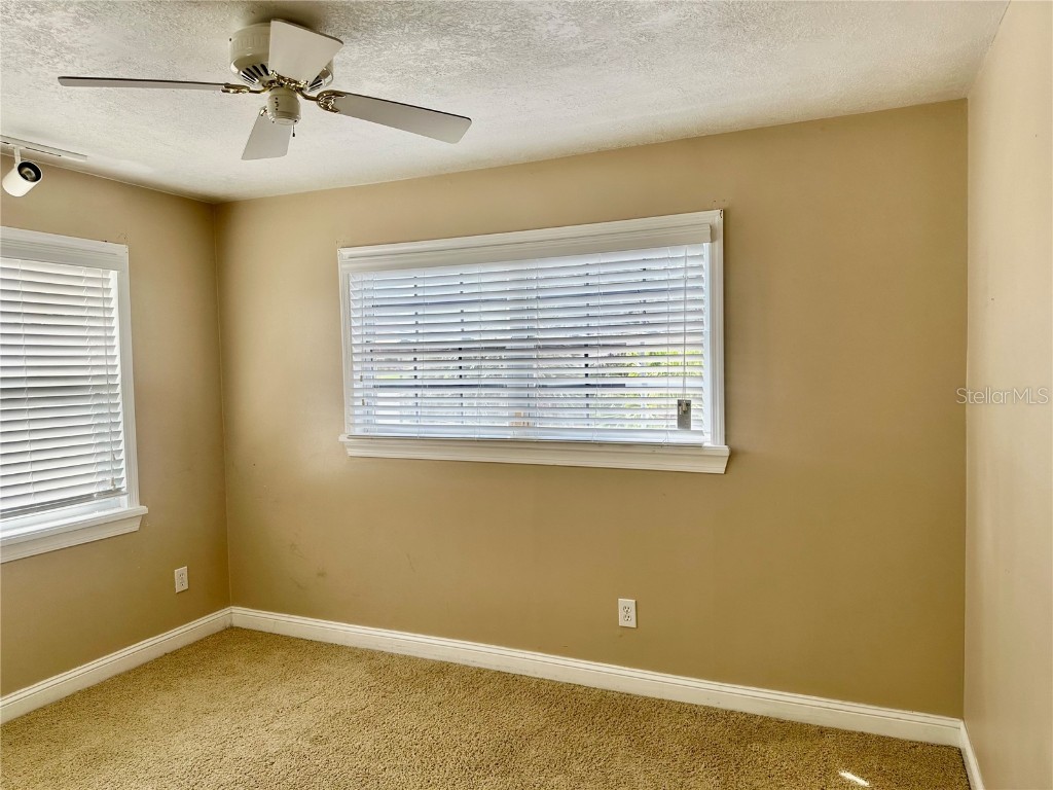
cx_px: 526
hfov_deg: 71.6
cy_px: 395
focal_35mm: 24
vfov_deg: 56.8
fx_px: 730
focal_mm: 6.86
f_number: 1.78
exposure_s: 1/200
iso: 64
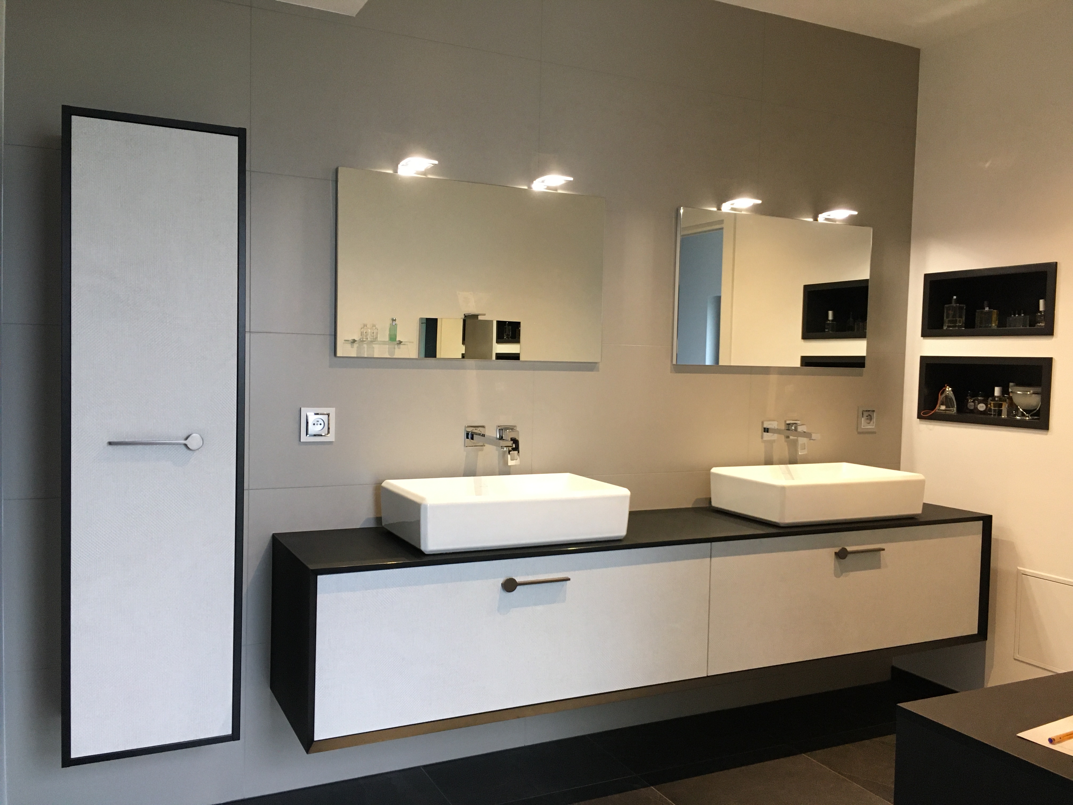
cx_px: 536
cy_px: 402
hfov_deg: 61.7
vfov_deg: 48.2
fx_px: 899
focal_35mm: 29
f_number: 2.2
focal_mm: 4.15
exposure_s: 1/30
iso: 125
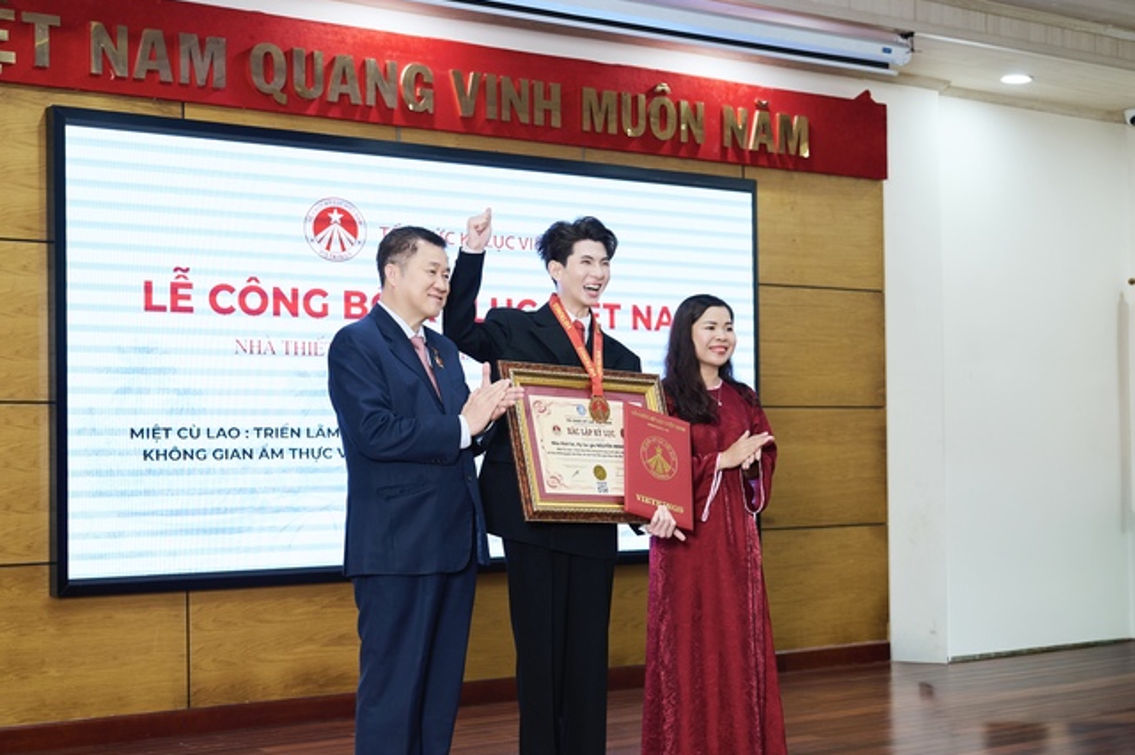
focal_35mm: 50
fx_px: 1576
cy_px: 435
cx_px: 518
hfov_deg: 39.6
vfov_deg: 26.9
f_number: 2.8
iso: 500
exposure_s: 1/200
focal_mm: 40
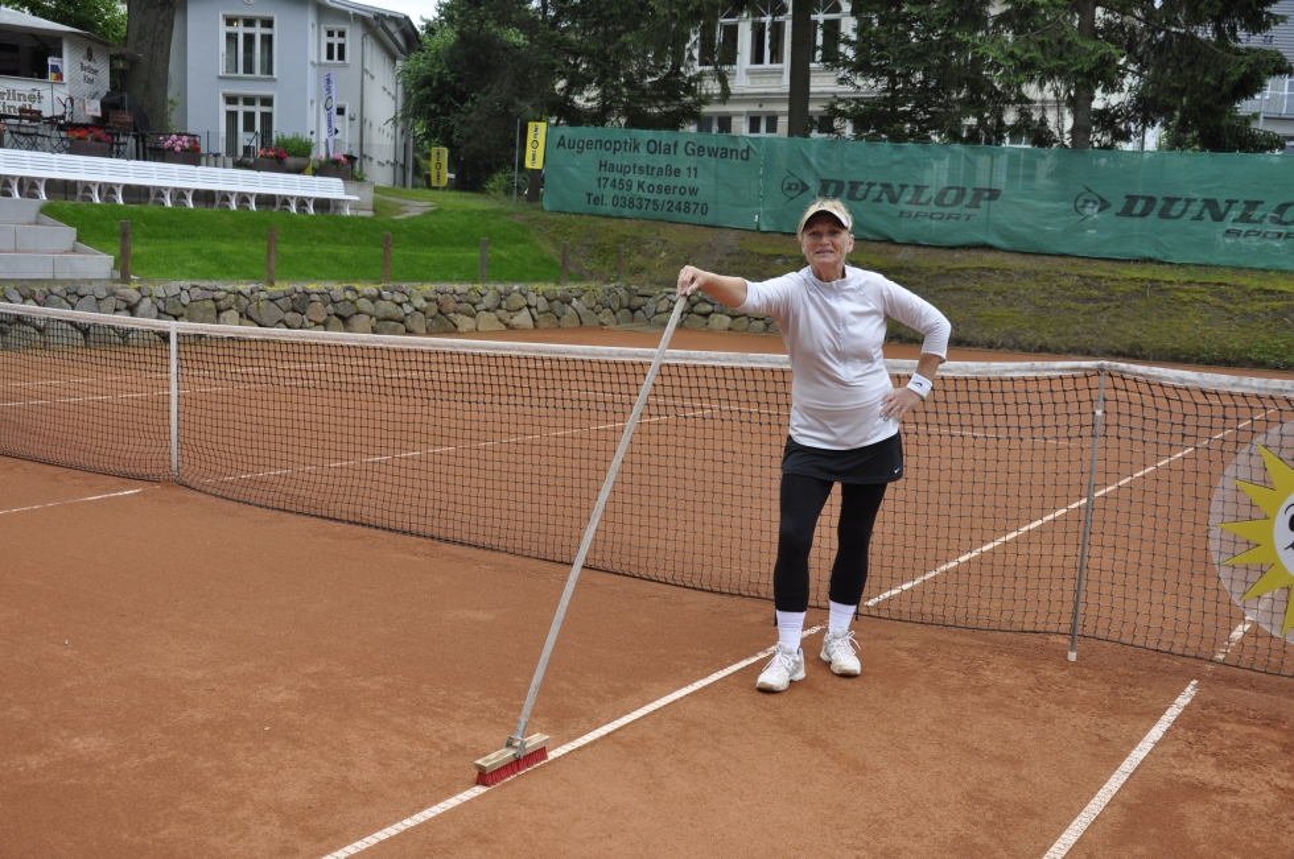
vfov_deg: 35.4
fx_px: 1346
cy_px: 430
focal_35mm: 38
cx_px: 647
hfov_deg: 51.3
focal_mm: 25
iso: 200
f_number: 6.7
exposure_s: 1/180
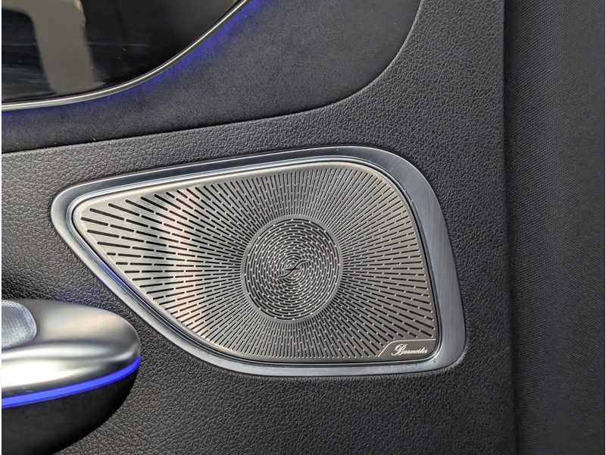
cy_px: 228
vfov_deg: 29.7
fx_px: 858
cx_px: 303
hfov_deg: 38.9
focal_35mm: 49
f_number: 1.68
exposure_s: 1/60.5
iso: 247
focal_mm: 6.9
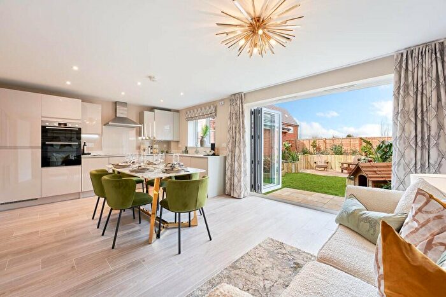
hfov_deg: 104.2
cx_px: 223
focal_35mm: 14
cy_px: 148
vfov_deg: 81.2
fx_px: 173
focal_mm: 14
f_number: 10
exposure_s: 1/3
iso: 100
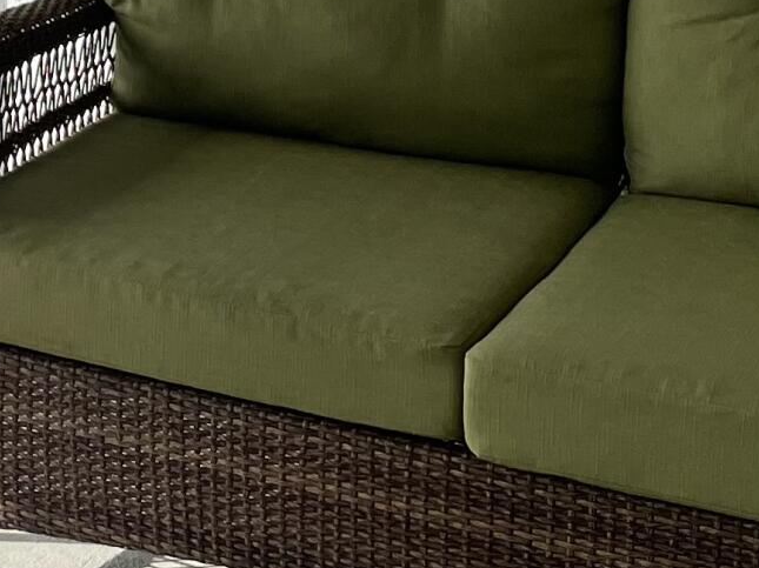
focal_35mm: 121
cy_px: -236
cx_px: -645
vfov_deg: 11.8
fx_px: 2652
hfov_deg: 14.2
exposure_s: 1/947
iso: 32
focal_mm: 4.2
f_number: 1.6
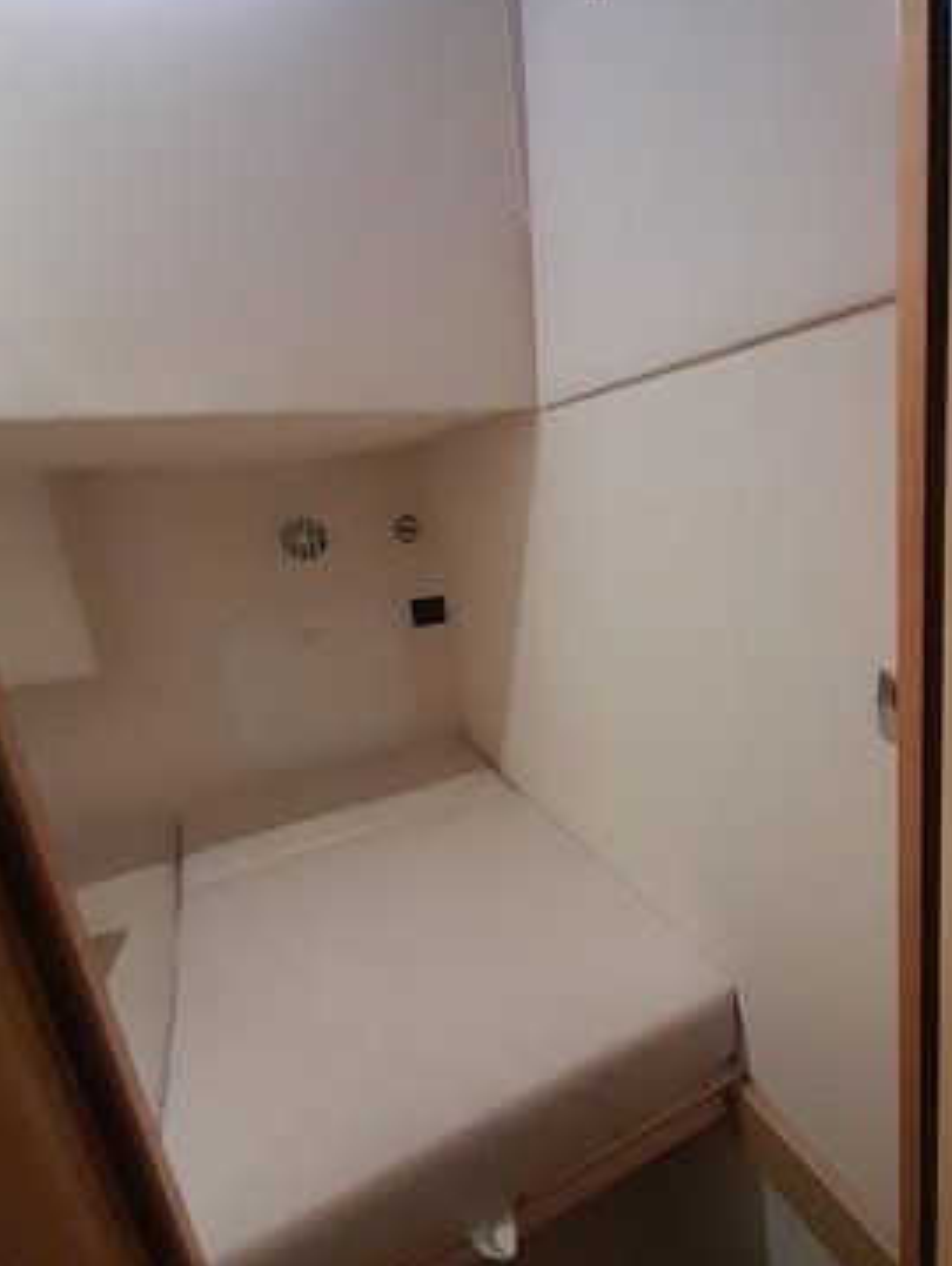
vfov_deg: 84.5
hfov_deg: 66.3
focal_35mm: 19
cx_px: 659
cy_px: 679
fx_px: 695
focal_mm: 1.13
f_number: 2.2
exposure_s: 1/20
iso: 500
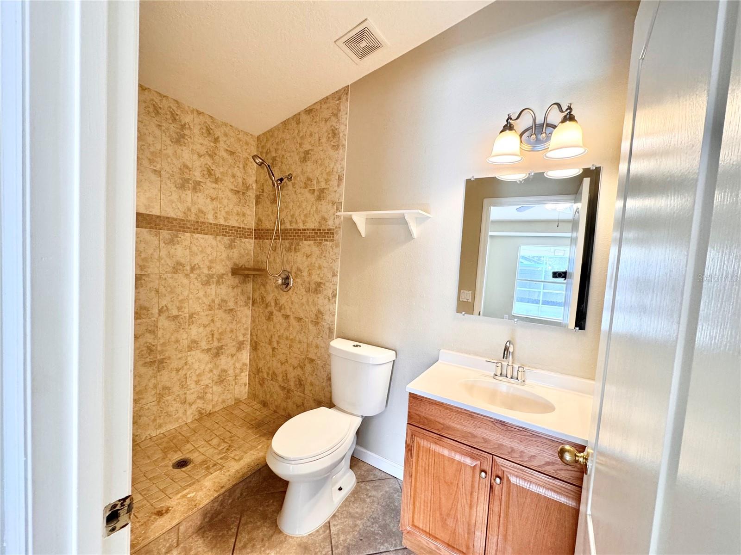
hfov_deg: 102.1
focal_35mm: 14
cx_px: 370
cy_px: 278
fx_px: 300
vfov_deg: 85.7
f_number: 2.2
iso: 160
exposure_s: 1/120
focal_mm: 2.22
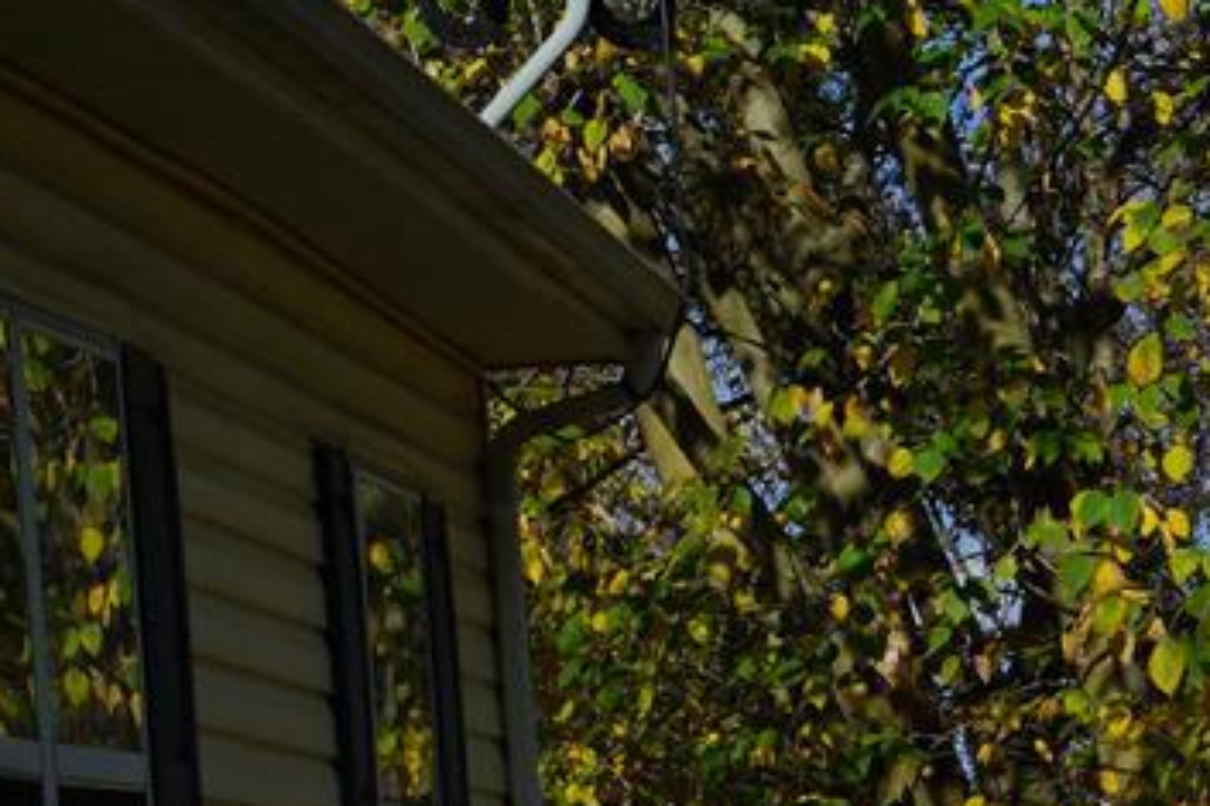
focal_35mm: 209
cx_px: -1570
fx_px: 7021
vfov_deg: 6.6
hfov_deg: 9.0
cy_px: 232
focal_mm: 36
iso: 100
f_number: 10
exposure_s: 1/400
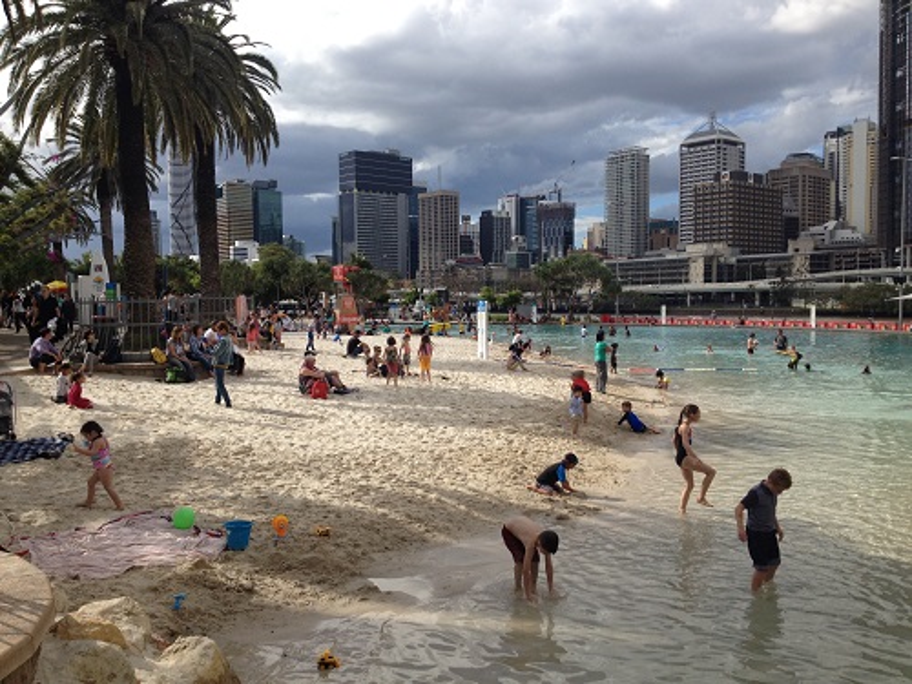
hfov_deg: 52.6
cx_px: 456
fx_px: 922
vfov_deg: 40.7
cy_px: 342
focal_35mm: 35
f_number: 2.4
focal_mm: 4.28
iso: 50
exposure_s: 1/1783
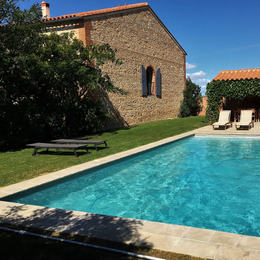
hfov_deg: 46.4
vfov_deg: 47.2
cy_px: 131
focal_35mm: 35
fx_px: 297
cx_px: 176
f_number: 2.2
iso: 25
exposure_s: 1/2137
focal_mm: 4.15
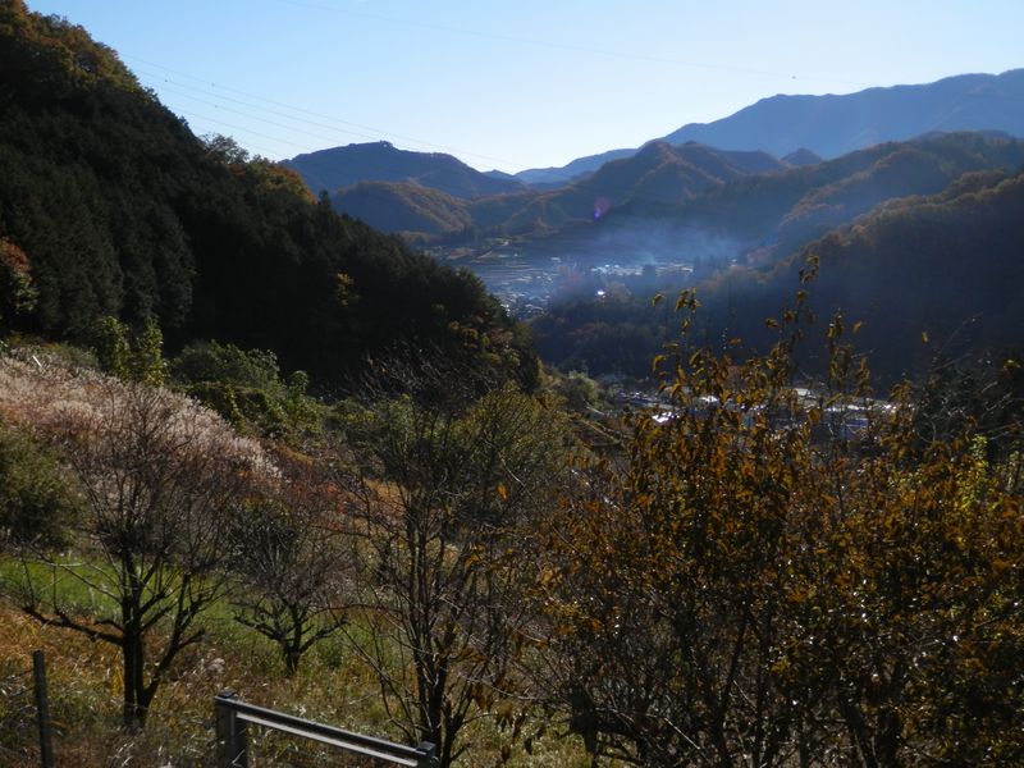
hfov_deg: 55.4
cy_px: 384
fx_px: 976
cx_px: 512
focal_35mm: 33
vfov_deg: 42.9
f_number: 9.7
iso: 80
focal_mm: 6
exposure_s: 1/125
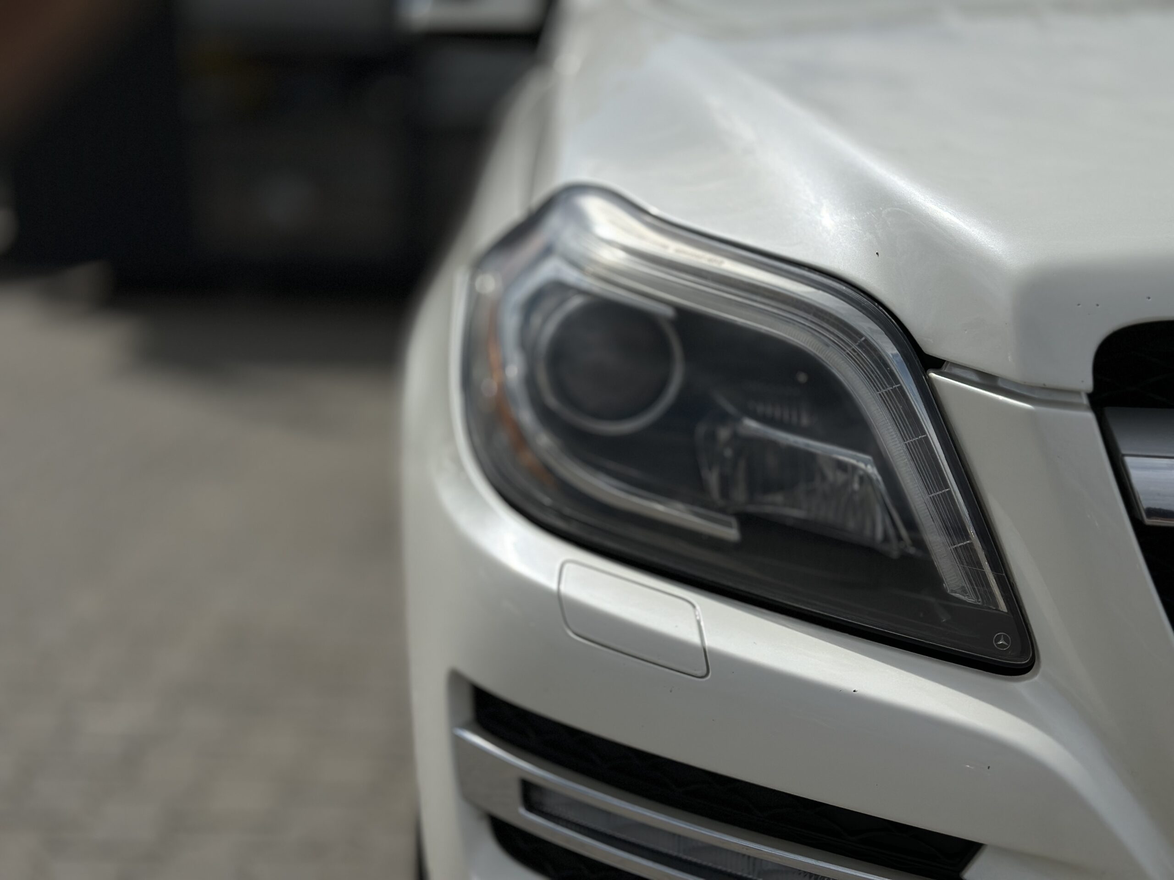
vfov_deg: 30.3
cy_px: 440
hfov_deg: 39.7
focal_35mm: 48
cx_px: 587
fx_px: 1628
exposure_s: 1/23256
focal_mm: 6.86
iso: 64
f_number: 1.78
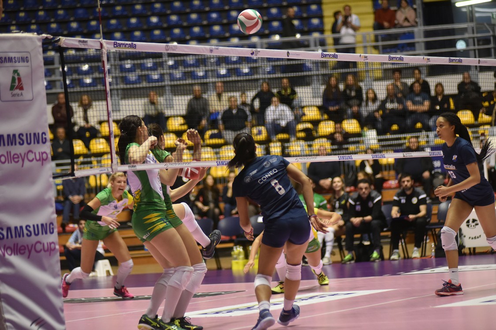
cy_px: 165
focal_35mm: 145
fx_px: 1998
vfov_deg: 9.5
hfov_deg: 14.2
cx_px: 248
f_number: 2.8
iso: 3200
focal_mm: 145
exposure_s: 1/800
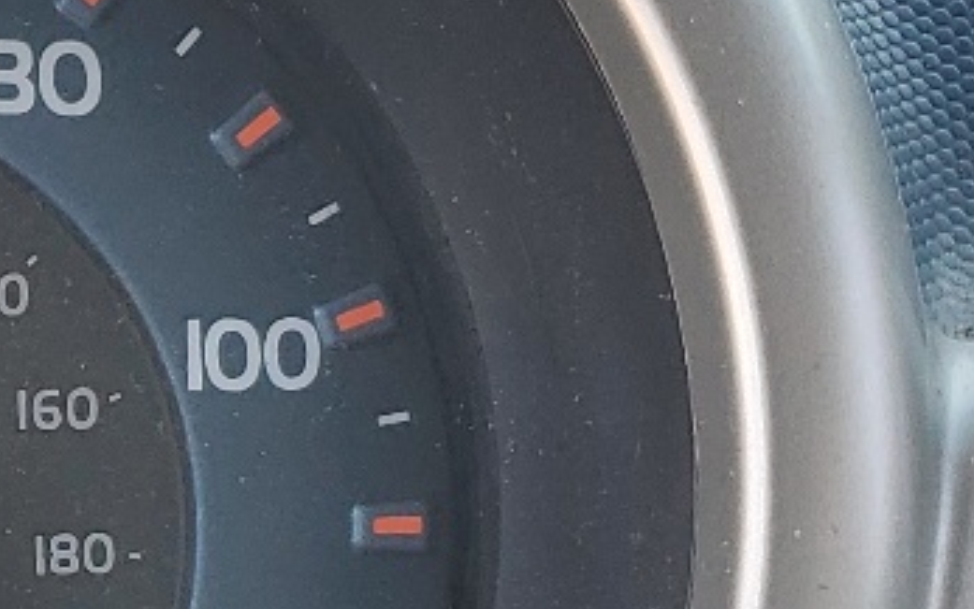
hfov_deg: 15.7
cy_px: 682
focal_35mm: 127
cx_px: -261
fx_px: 3372
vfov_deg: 10.2
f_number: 1.5
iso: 50
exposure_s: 1/200
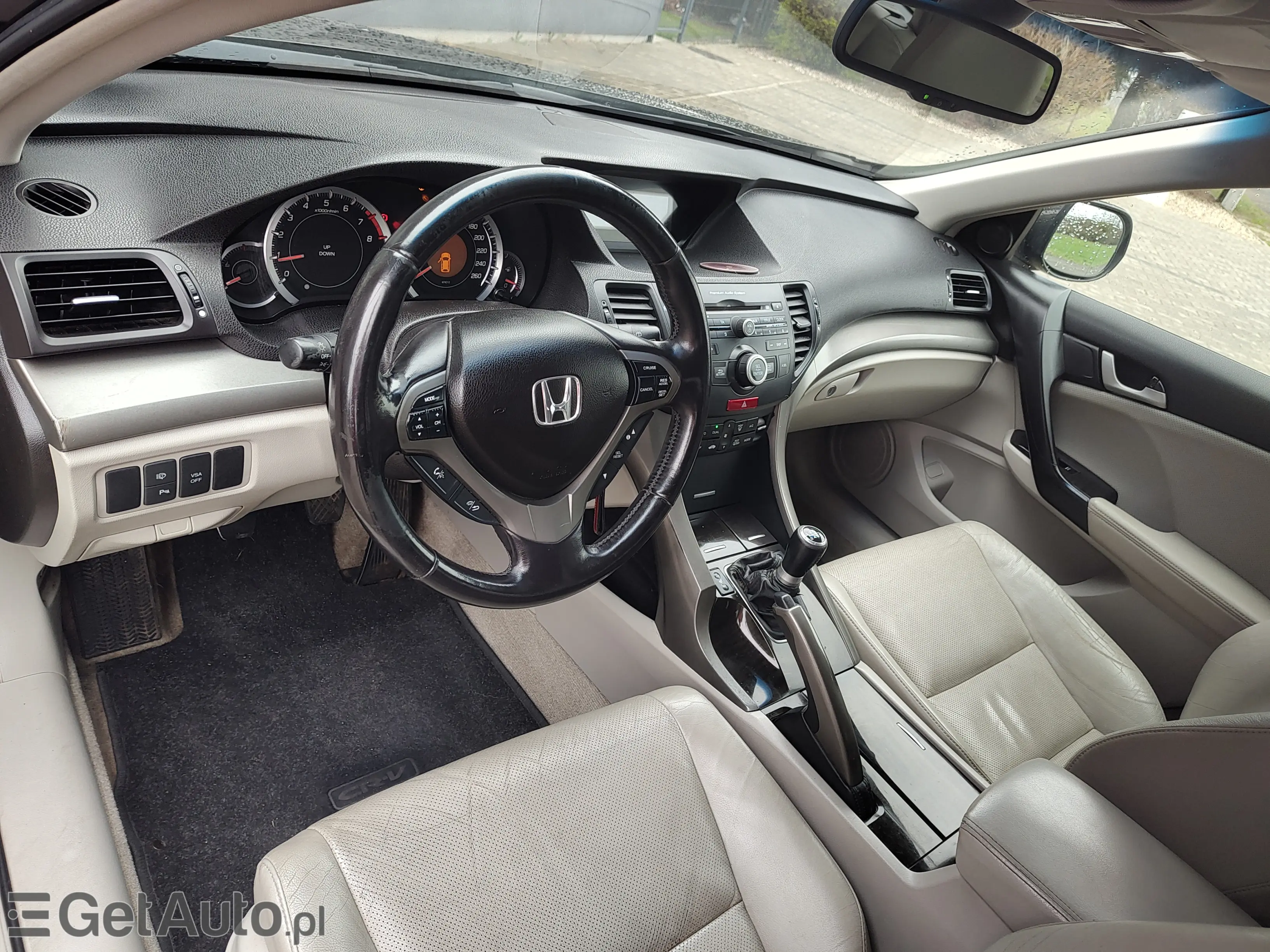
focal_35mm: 23
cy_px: 476
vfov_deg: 58.9
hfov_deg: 73.9
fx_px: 844
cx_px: 635
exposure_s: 1/100
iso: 236
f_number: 1.8
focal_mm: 5.56
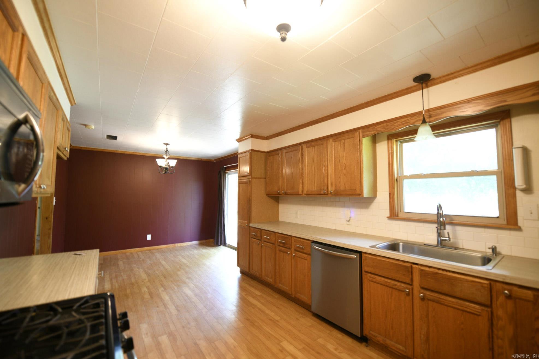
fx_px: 210
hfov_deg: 104.3
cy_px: 180
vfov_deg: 81.2
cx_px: 270
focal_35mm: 14
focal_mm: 14
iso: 250
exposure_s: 1/15
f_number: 2.8
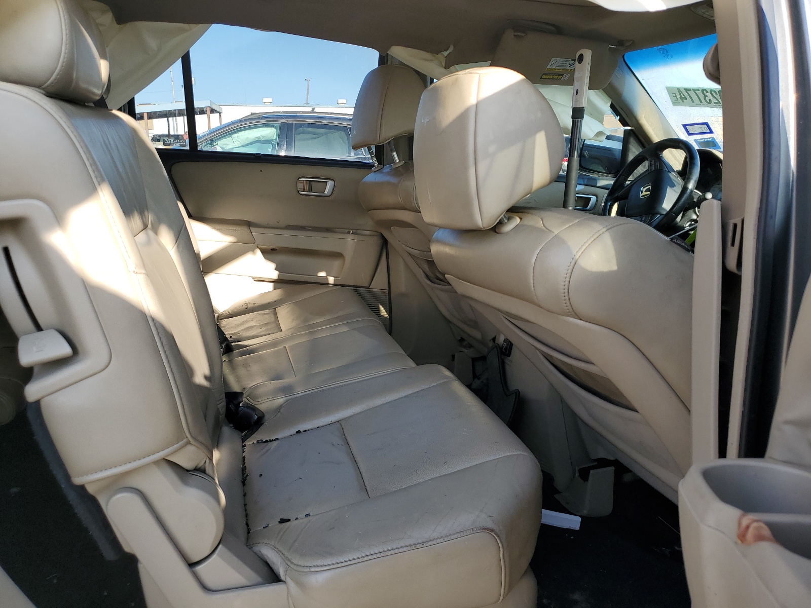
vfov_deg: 53.1
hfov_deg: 67.3
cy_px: 304
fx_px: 609
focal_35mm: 26
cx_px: 406
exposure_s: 1/500
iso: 50
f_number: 1.5
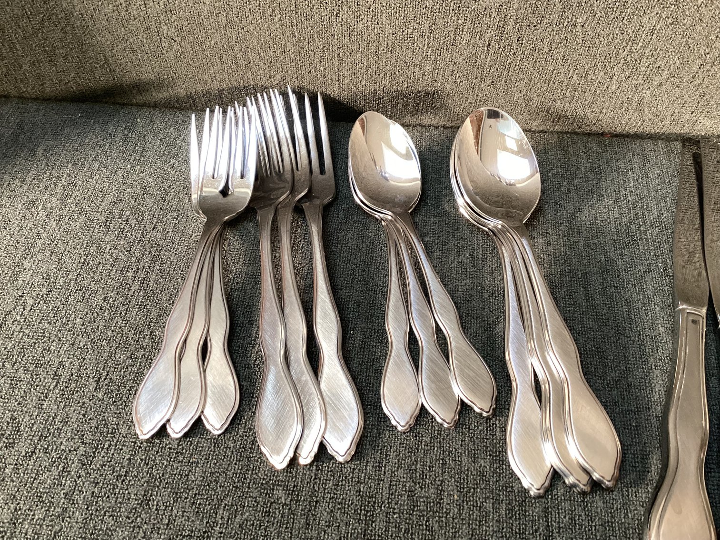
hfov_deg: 58.3
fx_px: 645
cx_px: 360
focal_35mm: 31
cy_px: 270
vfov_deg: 45.4
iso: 200
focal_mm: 3.3
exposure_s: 1/60
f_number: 2.4
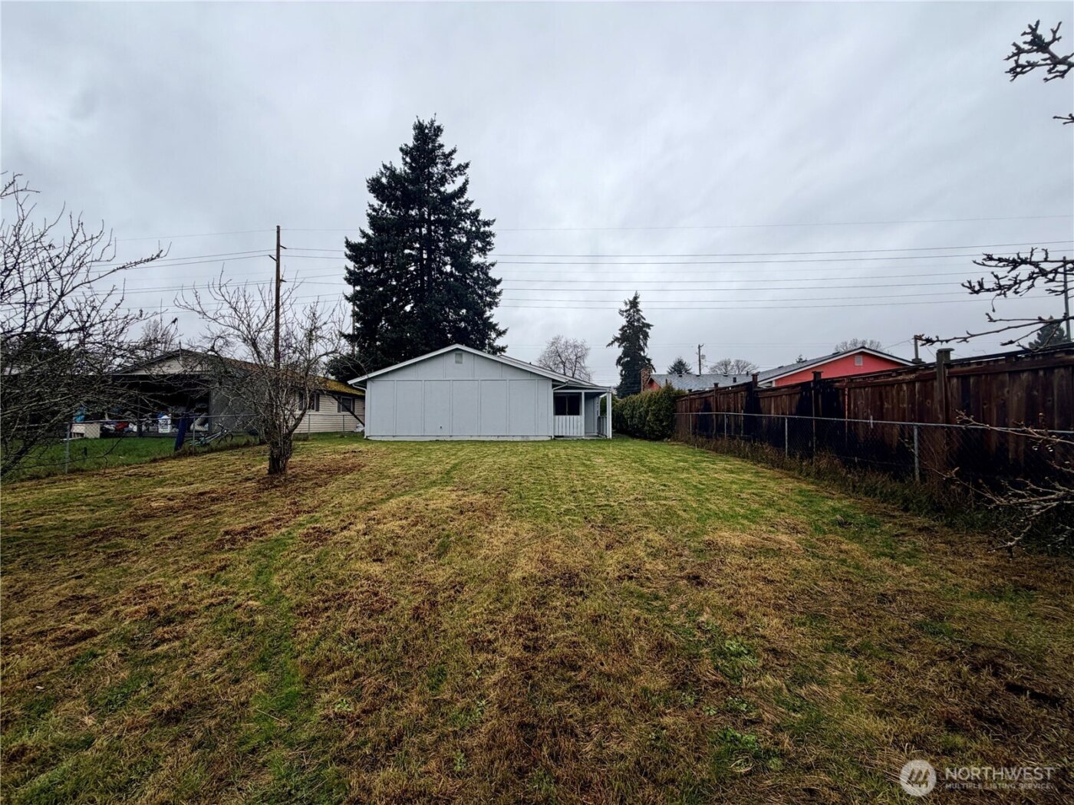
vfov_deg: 85.7
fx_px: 434
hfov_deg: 102.1
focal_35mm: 14
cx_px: 537
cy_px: 402
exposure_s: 1/490
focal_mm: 2.22
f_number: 2.2
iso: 64
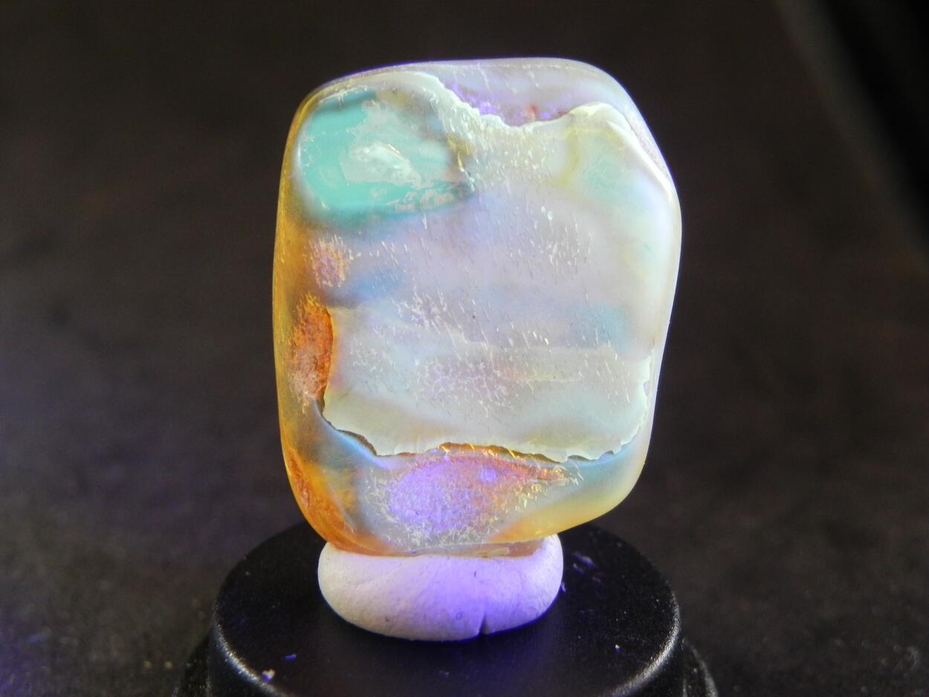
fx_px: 2013
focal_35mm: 75
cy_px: 348
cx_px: 464
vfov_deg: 19.6
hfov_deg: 26.0
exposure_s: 1/14.5
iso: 400
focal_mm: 13.4
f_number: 4
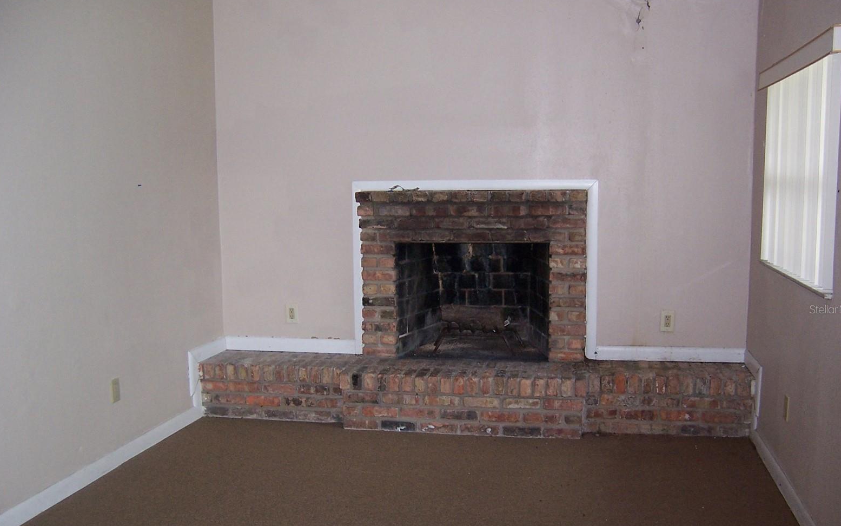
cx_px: 428
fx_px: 825
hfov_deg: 54.0
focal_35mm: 36
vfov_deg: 35.2
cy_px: 309
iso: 140
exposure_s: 1/60
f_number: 2.8
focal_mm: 5.5
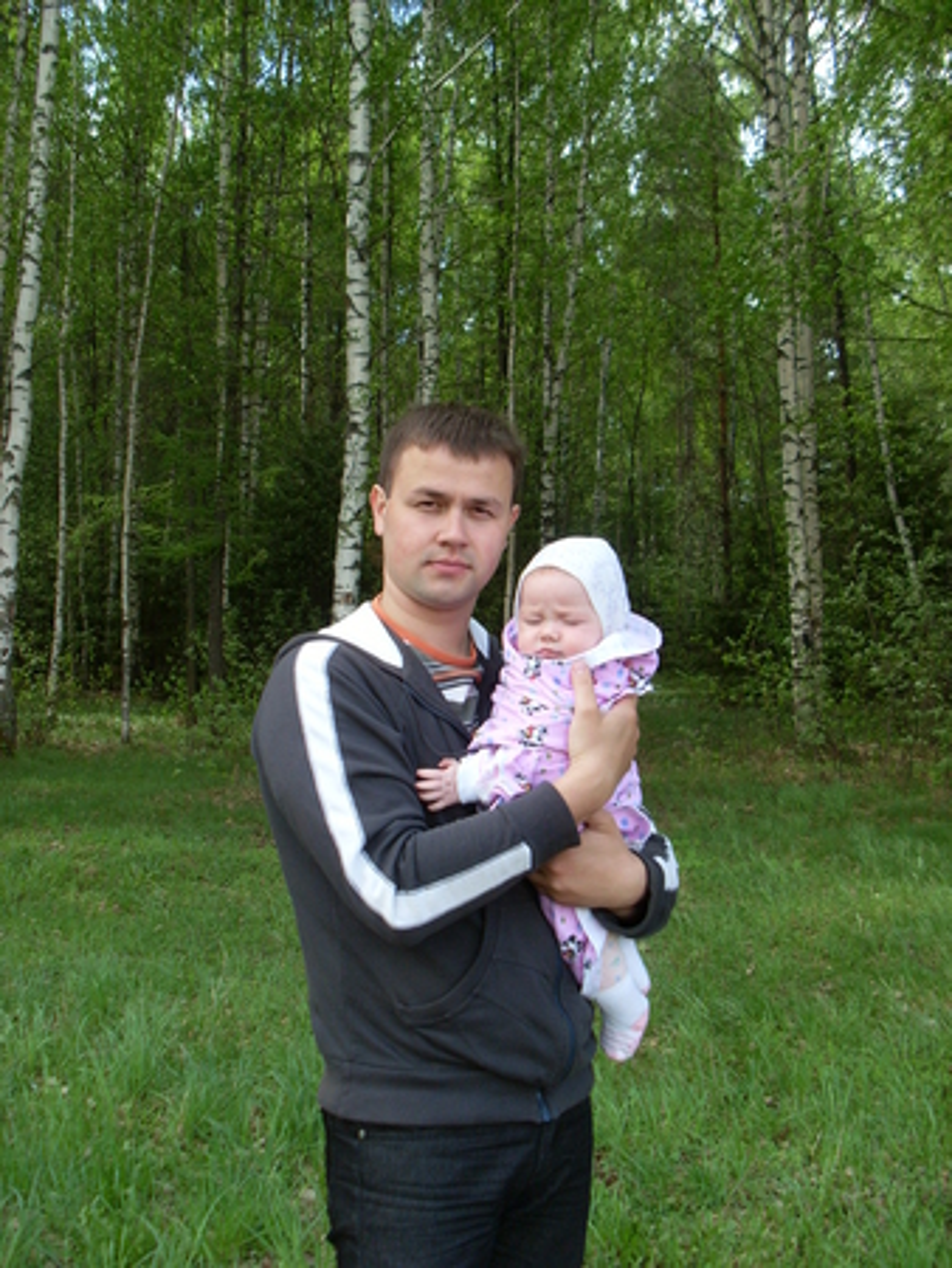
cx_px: 476
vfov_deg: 49.0
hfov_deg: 37.8
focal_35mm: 38
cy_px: 634
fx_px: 1392
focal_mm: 6.3
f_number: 7.7
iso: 80
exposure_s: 1/60
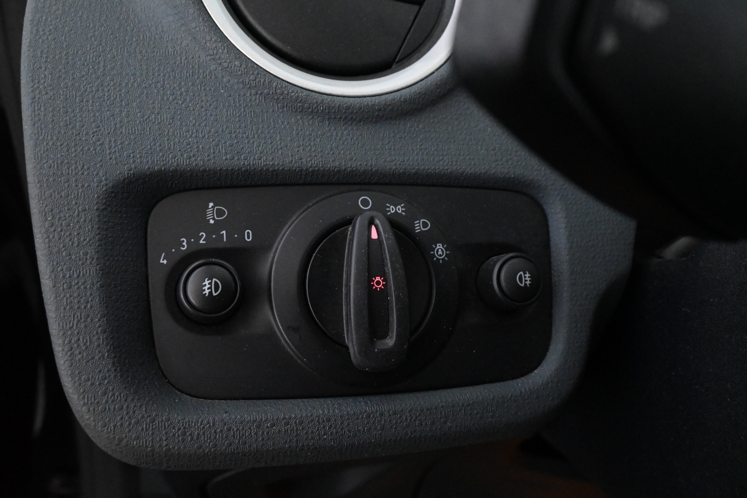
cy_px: 249
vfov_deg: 42.6
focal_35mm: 31
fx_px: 638
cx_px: 374
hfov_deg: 60.7
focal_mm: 20.5
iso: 7200
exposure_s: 1/30
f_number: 7.1
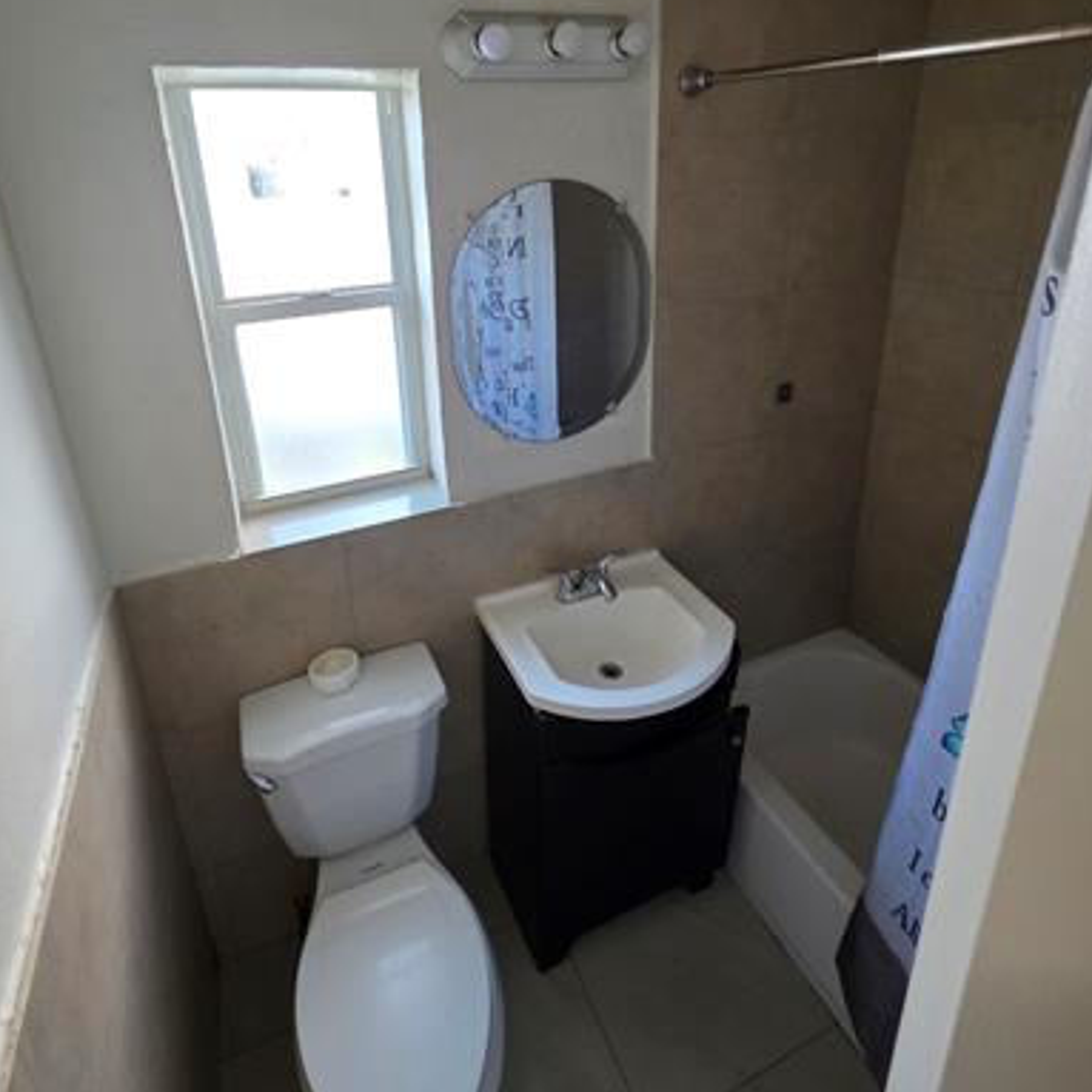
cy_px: 399
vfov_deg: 79.0
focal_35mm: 18
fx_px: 642
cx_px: 516
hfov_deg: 80.7
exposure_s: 1/60
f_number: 1.9
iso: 320
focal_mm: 2.2
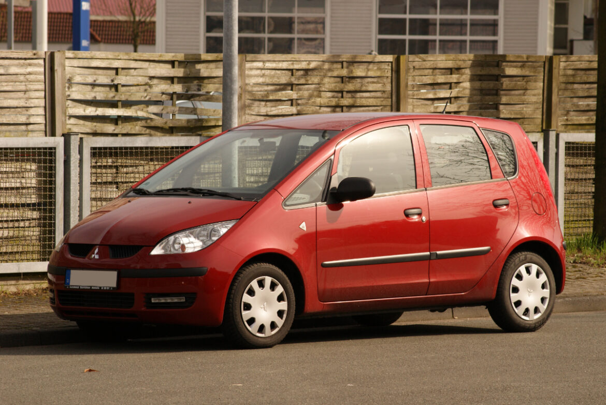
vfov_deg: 7.1
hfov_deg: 10.5
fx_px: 3285
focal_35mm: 195
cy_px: 202
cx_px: 303
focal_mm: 130
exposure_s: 1/640
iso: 200
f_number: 7.1
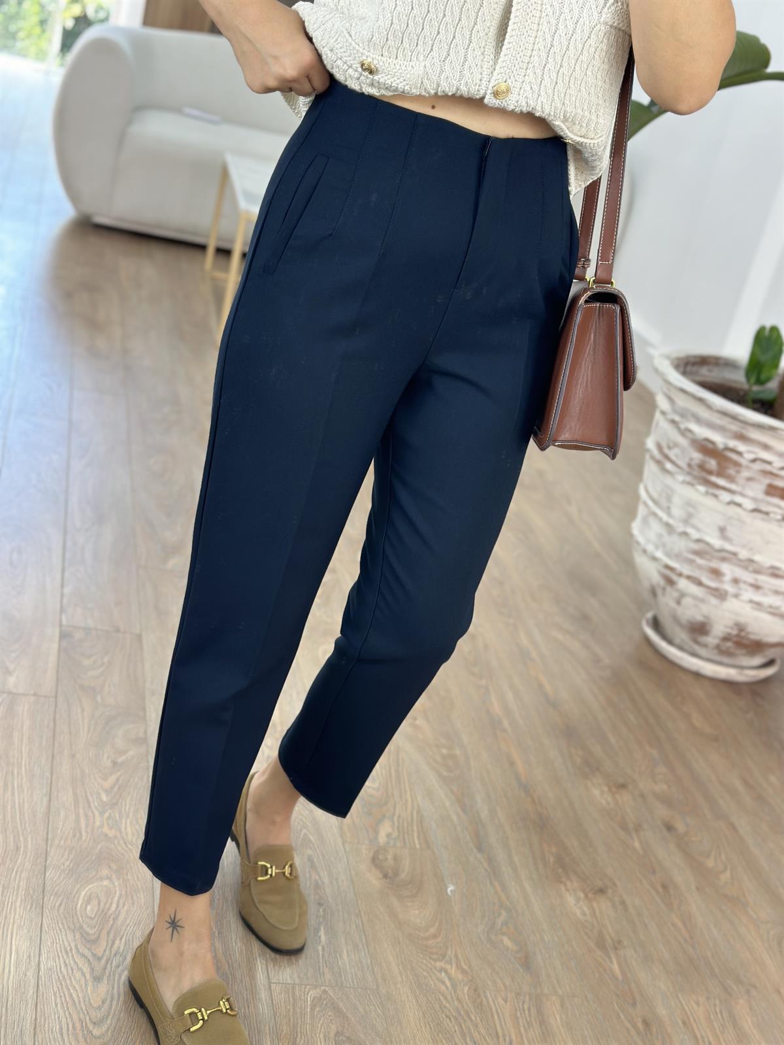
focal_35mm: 48
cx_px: 392
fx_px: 1450
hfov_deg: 30.3
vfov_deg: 39.7
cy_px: 522
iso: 64
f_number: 1.78
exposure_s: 1/100
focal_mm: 6.86
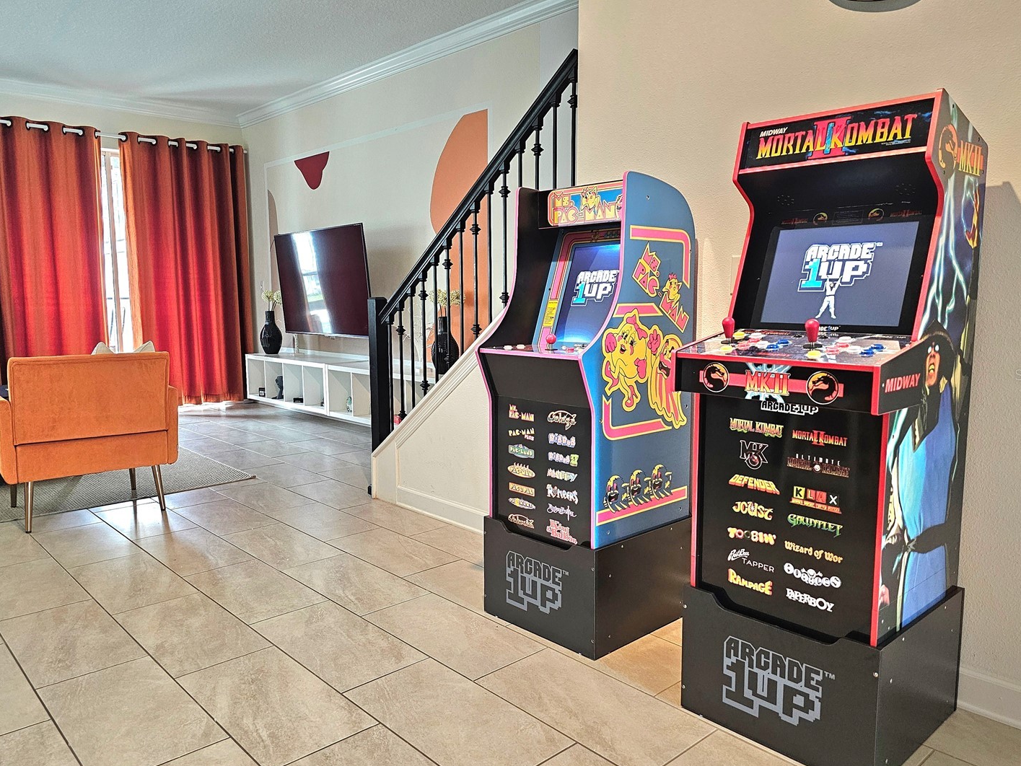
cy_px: 374
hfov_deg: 67.3
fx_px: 767
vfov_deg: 53.1
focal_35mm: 26
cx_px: 506
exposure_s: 1/60.2
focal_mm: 6.3
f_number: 1.7
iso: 640
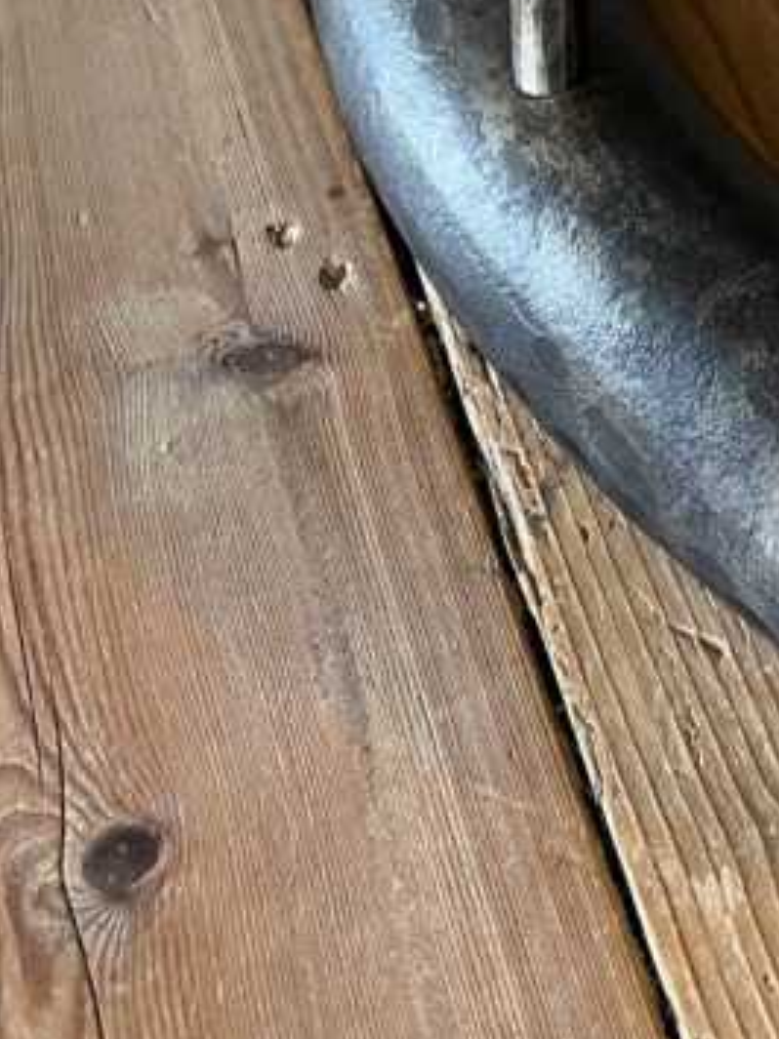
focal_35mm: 75
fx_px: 2252
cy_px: 231
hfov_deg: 18.3
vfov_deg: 25.6
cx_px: 1022
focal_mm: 5.7
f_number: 1.5
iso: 100
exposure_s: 1/50
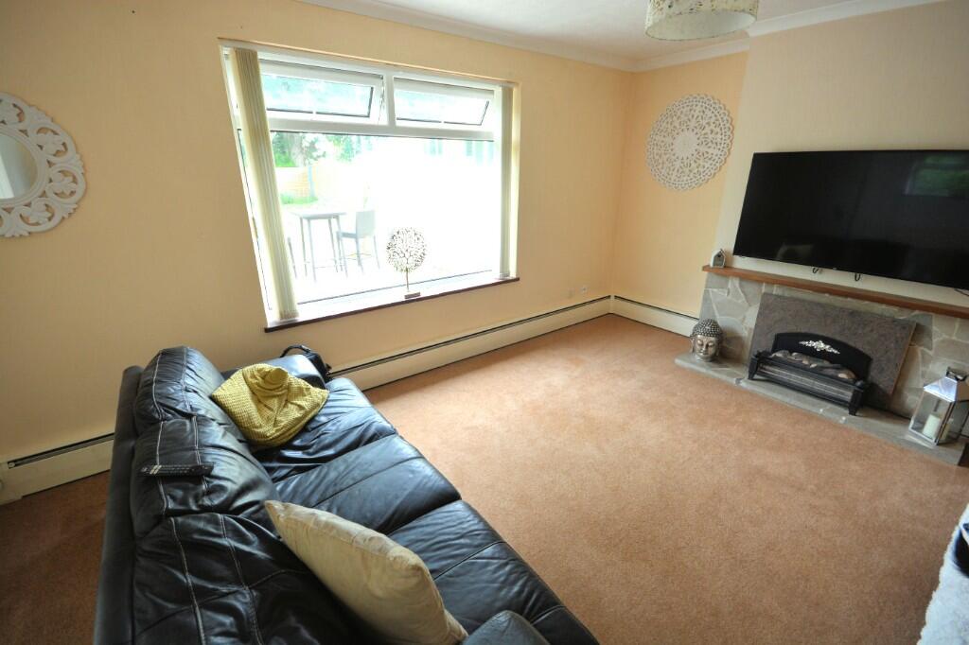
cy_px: 322
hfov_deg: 100.4
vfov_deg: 77.3
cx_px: 484
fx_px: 404
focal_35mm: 15
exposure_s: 1/25
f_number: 8
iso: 400
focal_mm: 10
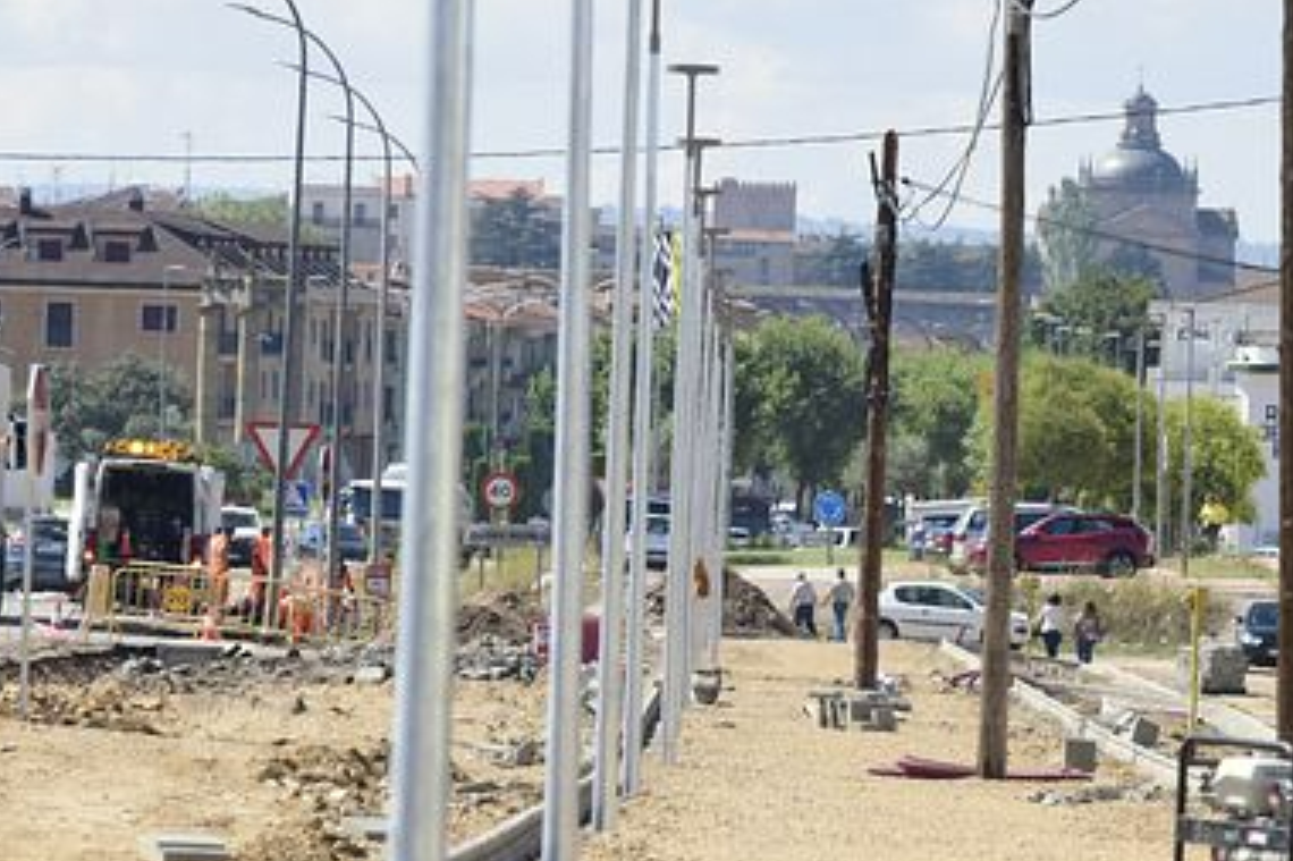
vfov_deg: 3.3
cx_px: 844
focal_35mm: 421
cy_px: 516
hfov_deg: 4.9
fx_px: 15114
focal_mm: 200
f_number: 9
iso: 250
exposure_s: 1/320
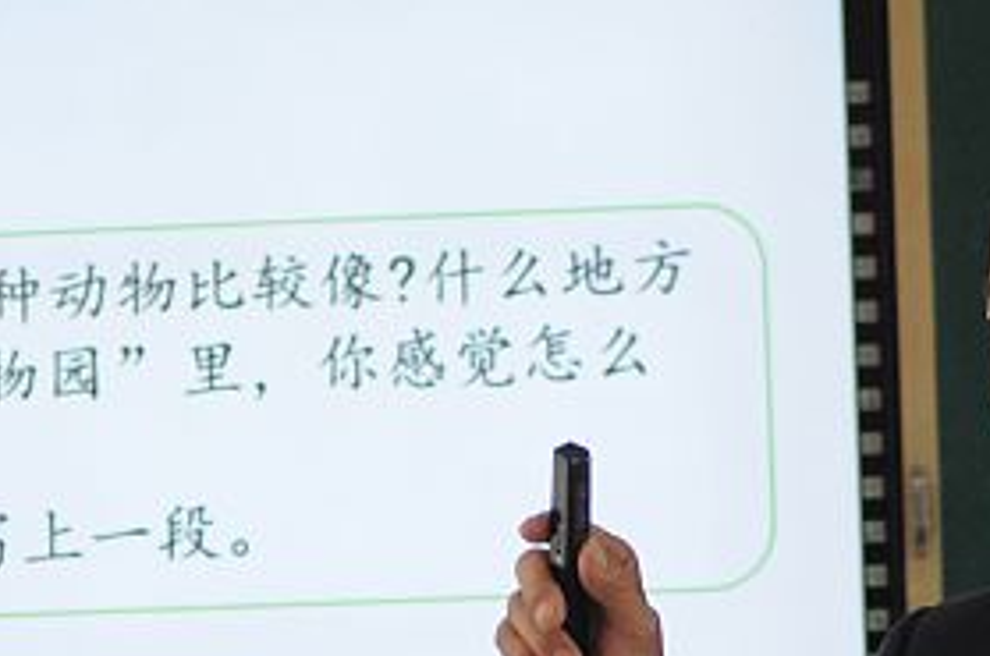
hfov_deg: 9.1
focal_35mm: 226
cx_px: 295
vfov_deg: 6.0
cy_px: 771
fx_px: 6208
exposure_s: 1/400
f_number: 2.8
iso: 640
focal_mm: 35
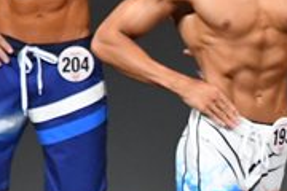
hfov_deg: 1.5
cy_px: 162
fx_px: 10817
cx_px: 527
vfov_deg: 1.0
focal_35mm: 1357
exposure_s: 1/400
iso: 4000
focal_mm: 210
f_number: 5.6
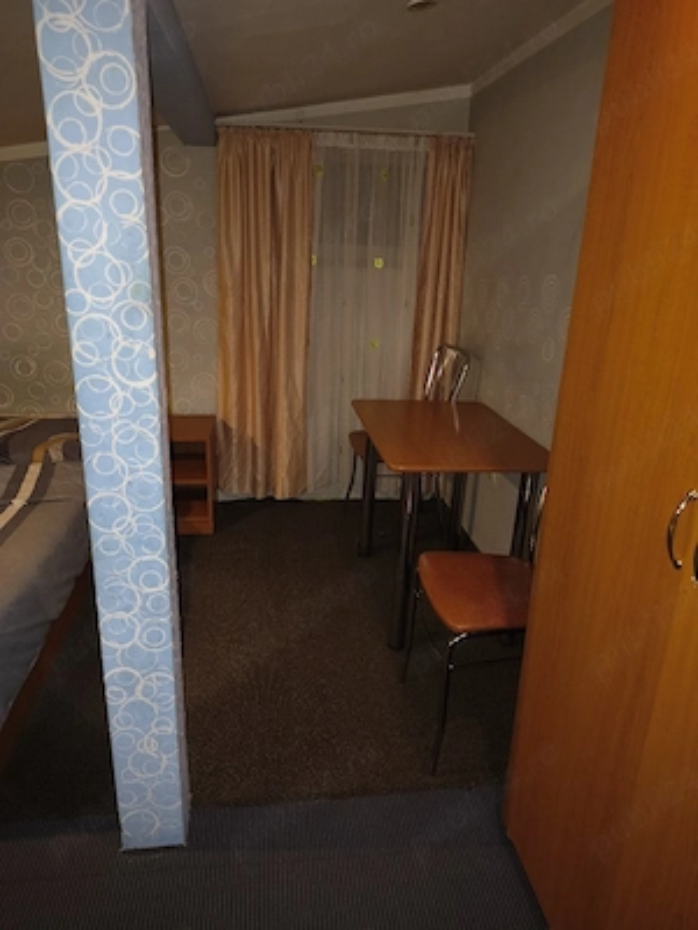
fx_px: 645
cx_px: 349
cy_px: 465
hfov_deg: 56.8
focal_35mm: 24
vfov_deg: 71.6
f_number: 1.8
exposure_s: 1/50.3
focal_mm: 5.56
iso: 2027
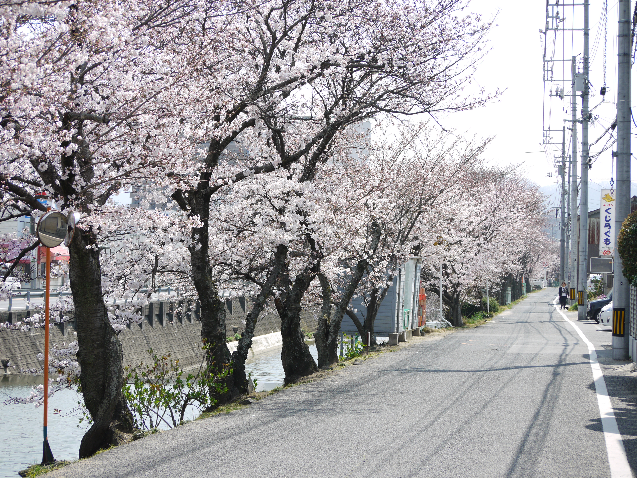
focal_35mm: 90
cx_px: 318
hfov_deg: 21.8
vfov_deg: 16.4
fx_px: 1656
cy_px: 239
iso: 100
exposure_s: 1/320
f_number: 6.3
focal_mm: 45
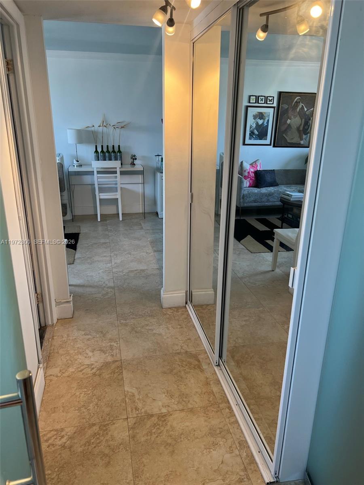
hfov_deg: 53.1
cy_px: 242
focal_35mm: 26
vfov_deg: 67.3
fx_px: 365
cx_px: 182
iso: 64
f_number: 1.5
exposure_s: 1/120
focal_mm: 5.7
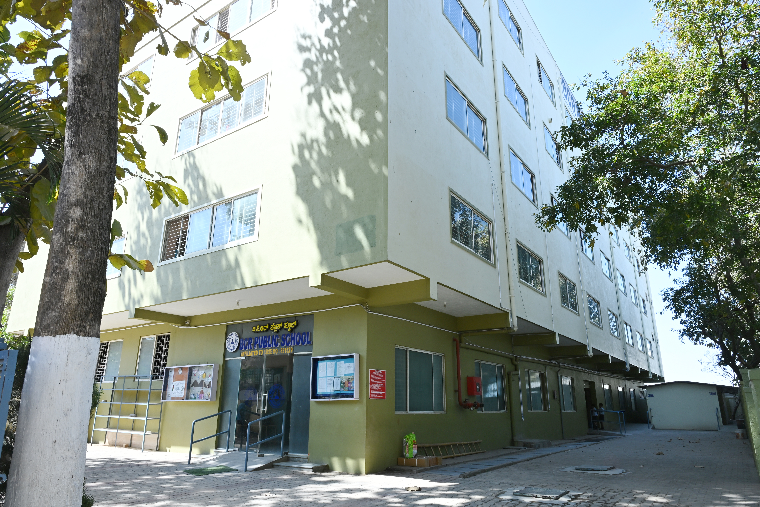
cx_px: 380
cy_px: 254
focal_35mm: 24
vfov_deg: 53.1
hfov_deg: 73.7
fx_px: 507
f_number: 22
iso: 320
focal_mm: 24
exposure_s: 1/25
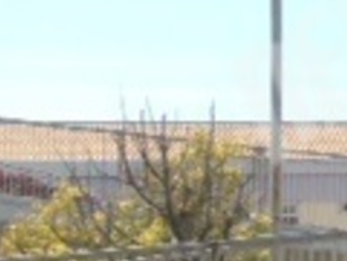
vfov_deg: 8.4
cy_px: 153
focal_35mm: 176
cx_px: 915
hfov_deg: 9.6
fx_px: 1765
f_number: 2.4
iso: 50
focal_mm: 4.12
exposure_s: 1/935
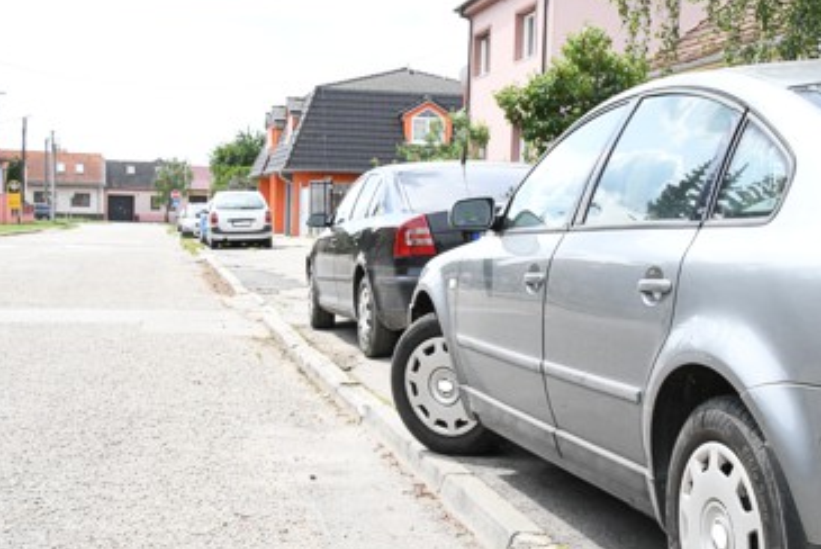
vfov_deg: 23.8
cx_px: 425
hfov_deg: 35.0
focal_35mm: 57
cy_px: 255
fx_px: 1301
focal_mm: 35
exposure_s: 1/1000
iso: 8000
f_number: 22
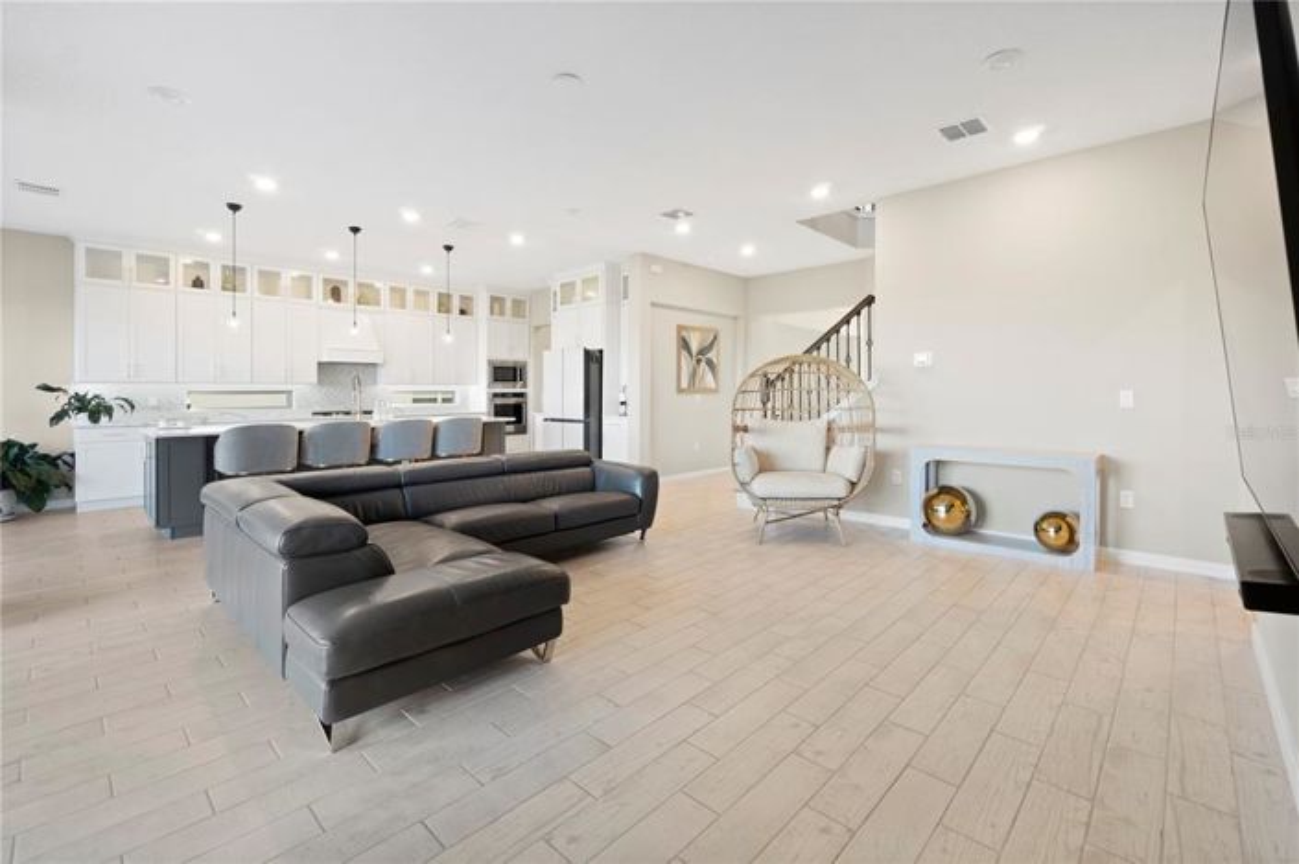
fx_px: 541
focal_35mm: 15
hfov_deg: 100.4
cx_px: 650
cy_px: 432
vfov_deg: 77.2
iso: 100
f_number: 8
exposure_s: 1/1.25
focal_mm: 10
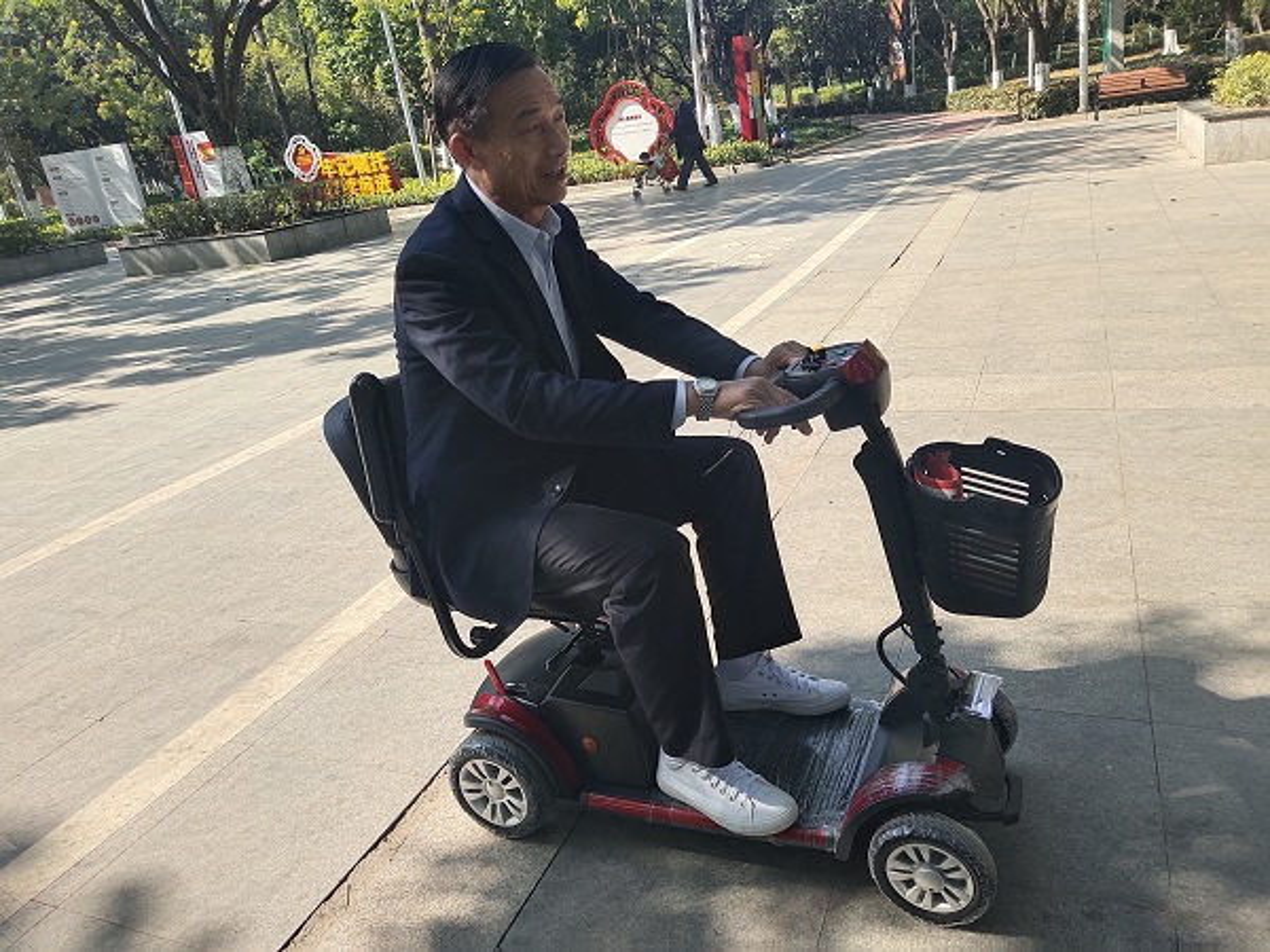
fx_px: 1064
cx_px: 635
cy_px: 476
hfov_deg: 61.7
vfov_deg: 48.2
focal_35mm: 29
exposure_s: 1/649
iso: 50
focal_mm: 4.27
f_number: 1.8
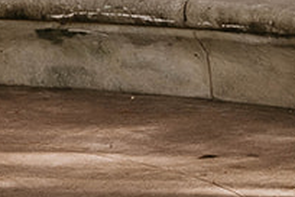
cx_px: -250
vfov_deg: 5.7
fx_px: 1803
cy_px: -451
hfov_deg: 8.9
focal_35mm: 220
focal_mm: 28
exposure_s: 1/320
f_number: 2.8
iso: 200
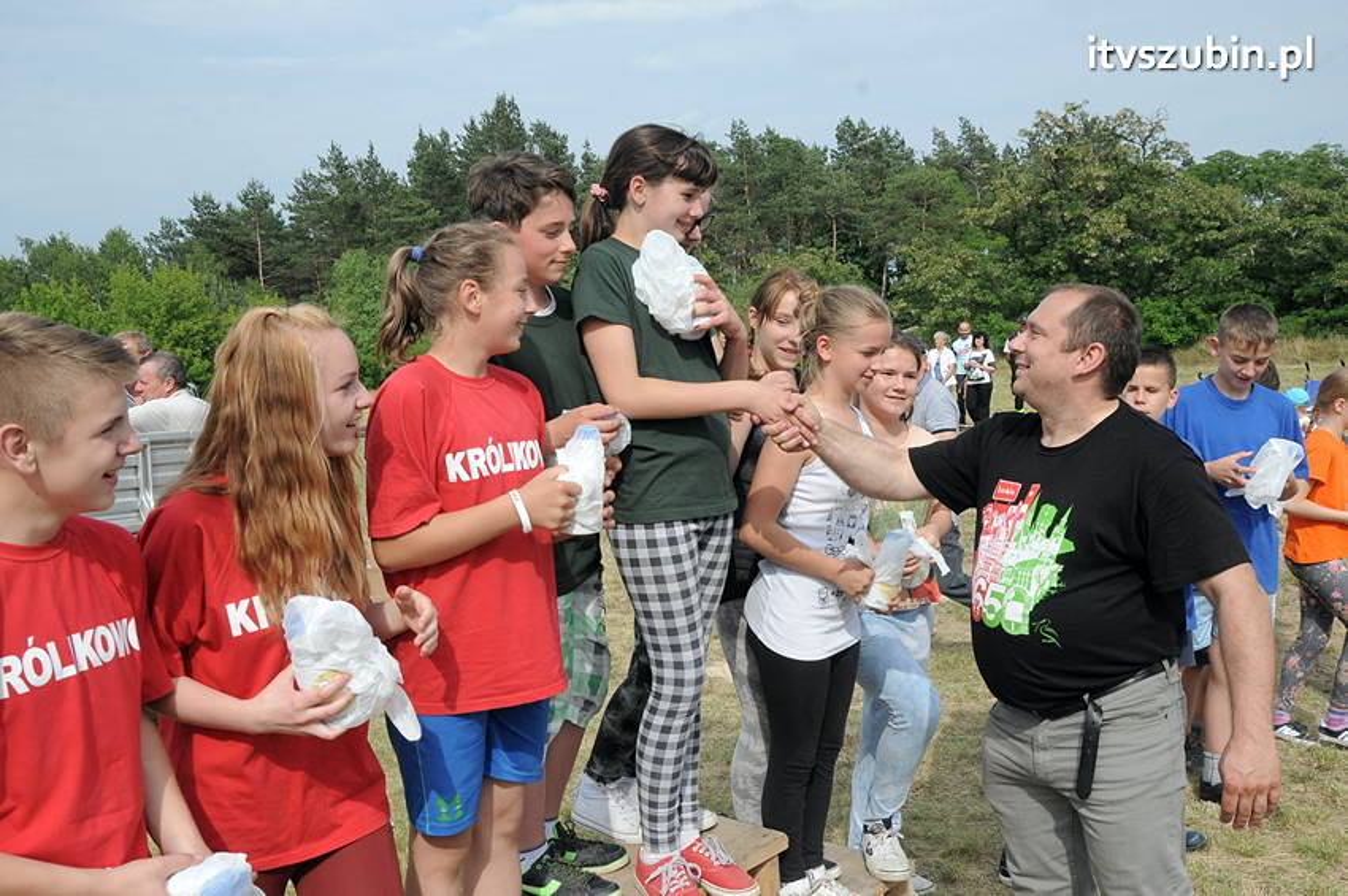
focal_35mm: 33
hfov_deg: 57.3
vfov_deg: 39.9
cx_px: 674
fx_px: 1234
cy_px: 448
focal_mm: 22
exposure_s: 1/640
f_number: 13
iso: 800
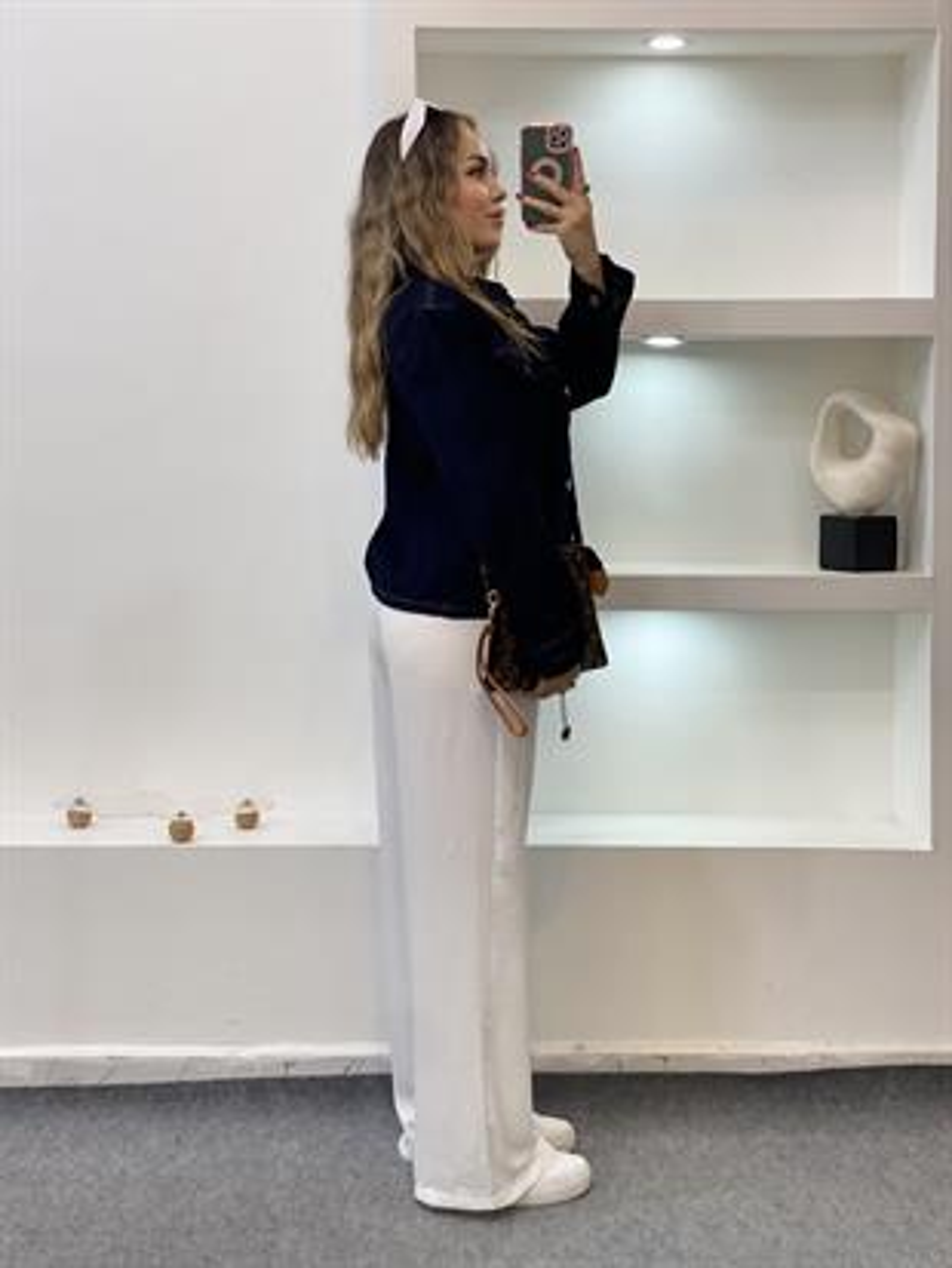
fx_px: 1906
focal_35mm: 52
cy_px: 634
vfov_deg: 36.8
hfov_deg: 28.0
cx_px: 476
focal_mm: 6
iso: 80
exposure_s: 1/100
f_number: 2
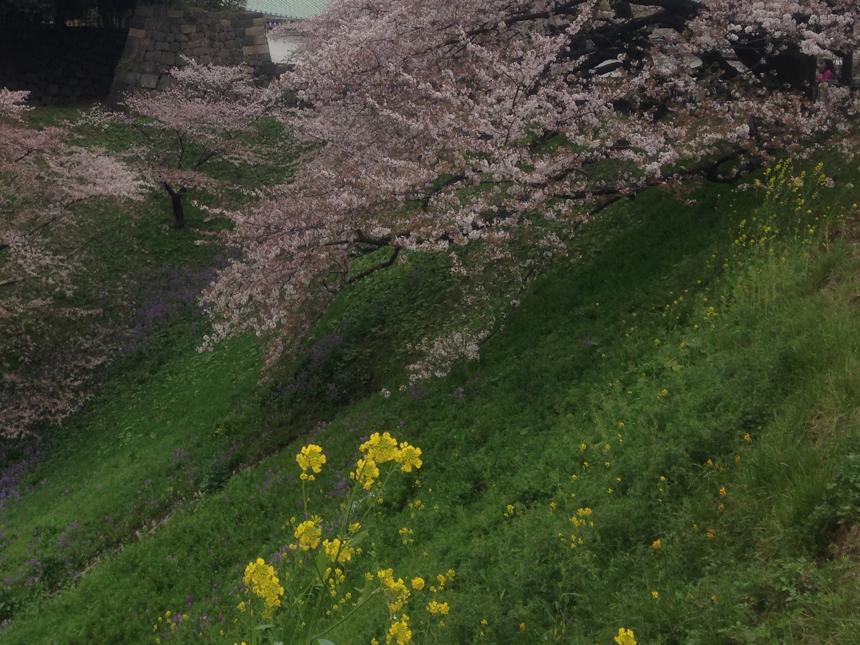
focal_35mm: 52
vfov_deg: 27.7
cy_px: 161
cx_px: 216
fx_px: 1292
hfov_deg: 36.0
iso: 50
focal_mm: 4.12
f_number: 2.4
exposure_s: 1/834
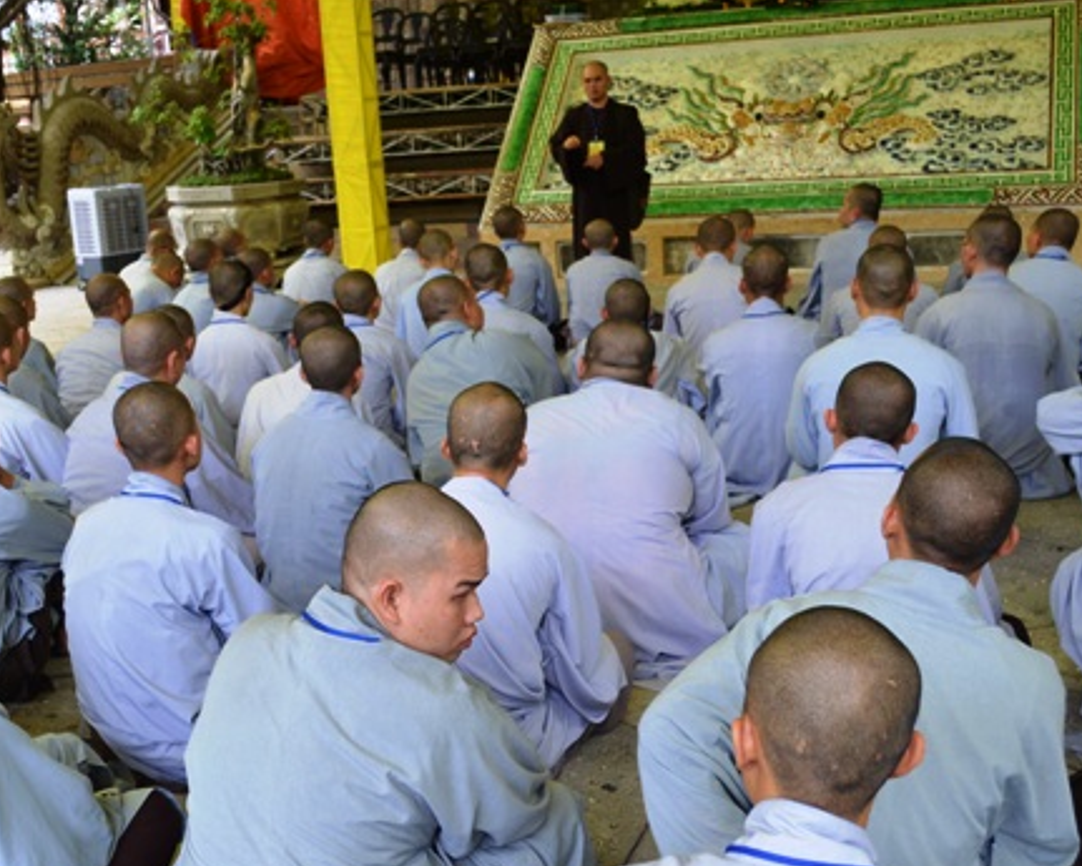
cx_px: 472
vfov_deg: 32.7
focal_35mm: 46
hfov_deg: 40.3
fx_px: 1473
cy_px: 512
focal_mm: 22
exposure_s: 1/100
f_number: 5
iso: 400
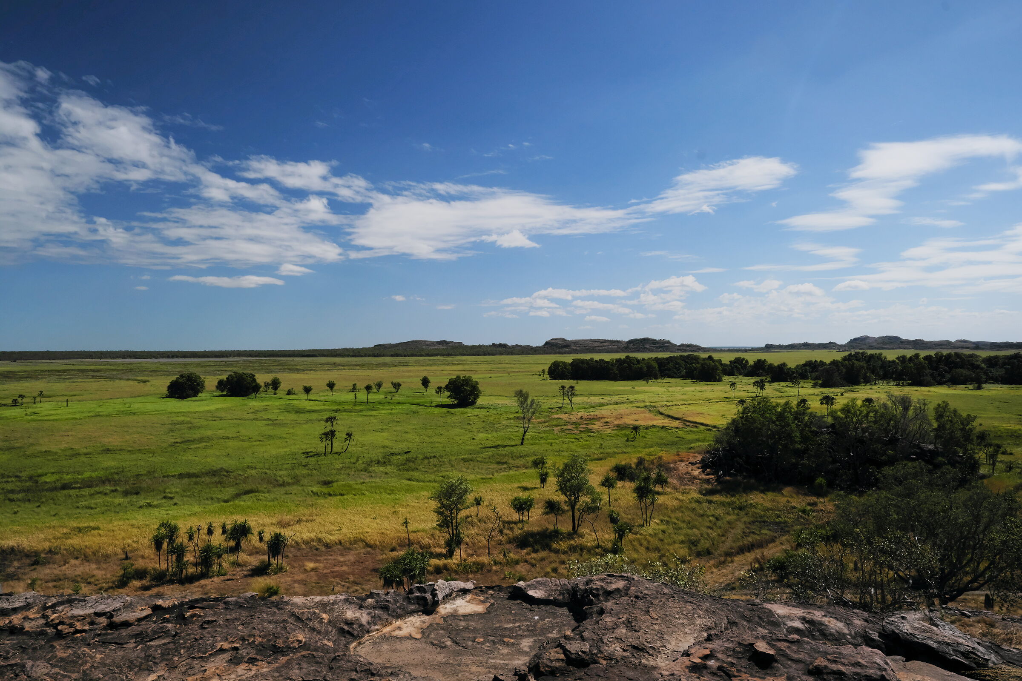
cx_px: 511
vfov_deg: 59.5
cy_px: 340
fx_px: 596
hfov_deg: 81.2
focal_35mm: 21
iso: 640
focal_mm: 14
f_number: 16
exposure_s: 1/240
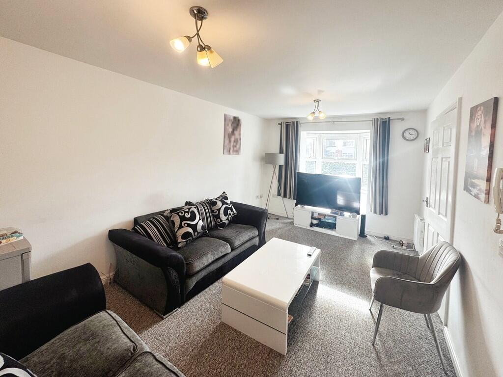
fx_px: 203
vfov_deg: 85.7
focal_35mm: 14
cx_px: 252
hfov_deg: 102.1
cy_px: 188
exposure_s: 1/99
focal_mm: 2.22
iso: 64
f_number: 2.2
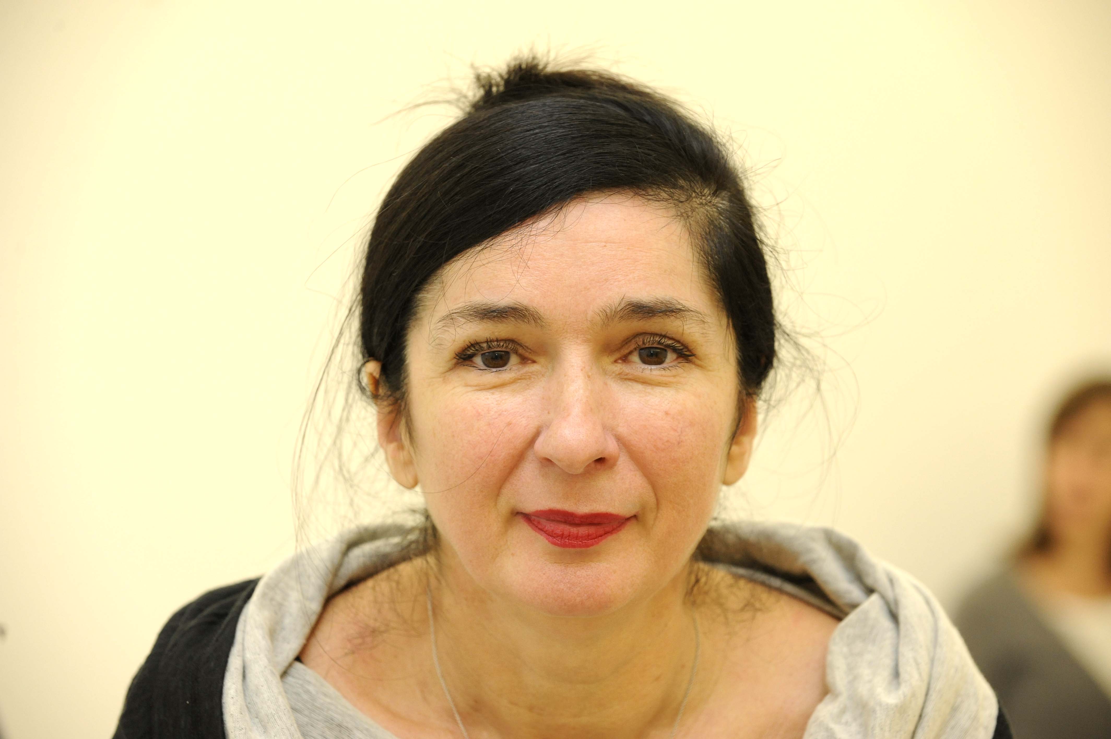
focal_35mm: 120
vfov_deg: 11.4
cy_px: 370
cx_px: 556
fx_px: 3701
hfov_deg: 17.1
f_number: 5.6
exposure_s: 1/160
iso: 2000
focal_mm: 120
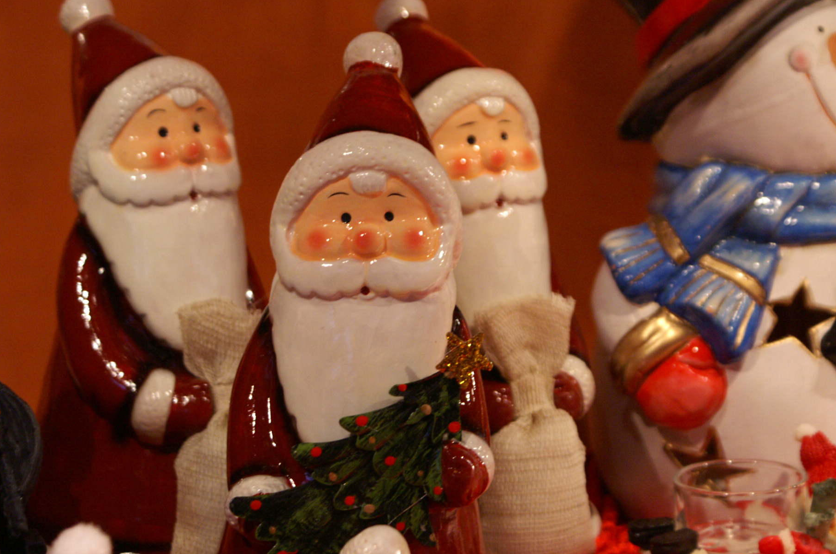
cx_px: 499
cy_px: 221
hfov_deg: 18.3
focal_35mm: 112
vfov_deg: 12.2
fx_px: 2596
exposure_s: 1/30
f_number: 5.6
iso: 800
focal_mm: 60
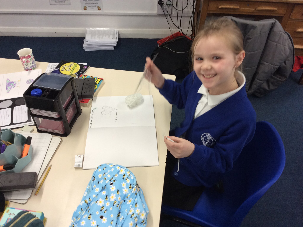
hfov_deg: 56.9
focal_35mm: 32
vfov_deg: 44.1
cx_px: 152
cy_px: 114
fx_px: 280
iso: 64
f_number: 2.4
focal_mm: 3.3
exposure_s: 1/25
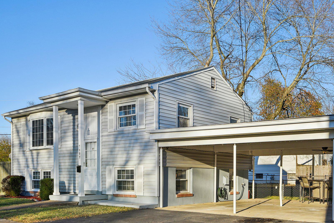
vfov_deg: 35.0
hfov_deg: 50.4
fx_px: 353
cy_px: 134
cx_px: 195
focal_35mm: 38
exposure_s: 1/640
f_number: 8
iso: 400
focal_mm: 30
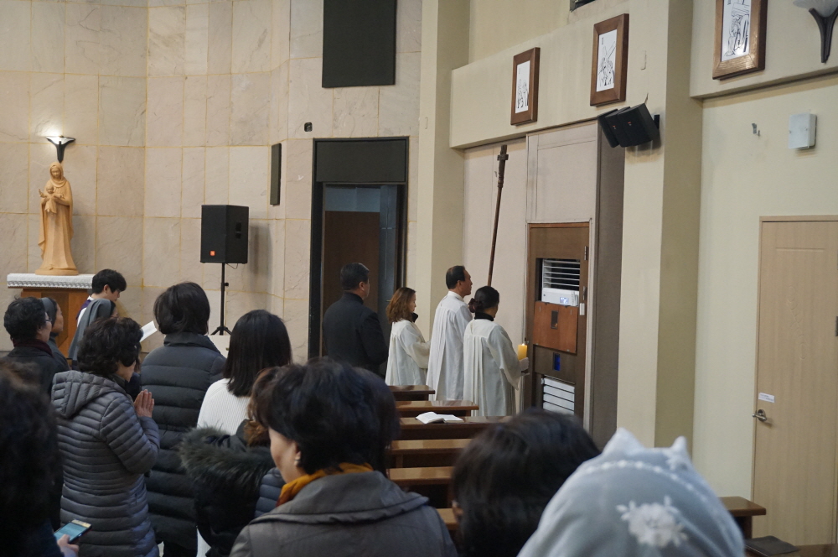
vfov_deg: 25.0
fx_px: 1255
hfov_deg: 36.9
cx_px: 419
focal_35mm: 54
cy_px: 278
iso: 2500
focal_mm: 36
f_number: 5.6
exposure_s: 1/160
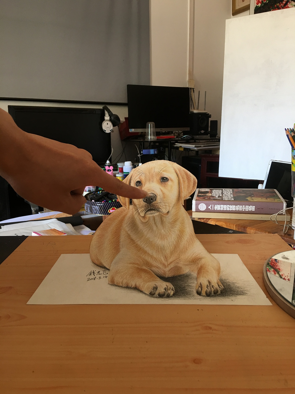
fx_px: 330
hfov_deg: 48.2
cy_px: 197
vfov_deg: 61.7
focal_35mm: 29
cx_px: 148
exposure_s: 1/17
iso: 32
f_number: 2.2
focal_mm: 4.15
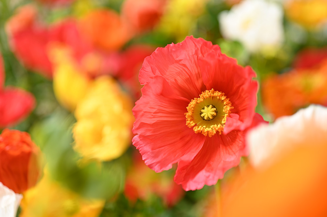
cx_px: 164
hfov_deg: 39.6
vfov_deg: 26.9
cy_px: 108
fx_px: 454
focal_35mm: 50
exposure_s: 1/125
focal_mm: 50
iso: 100
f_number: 3.5
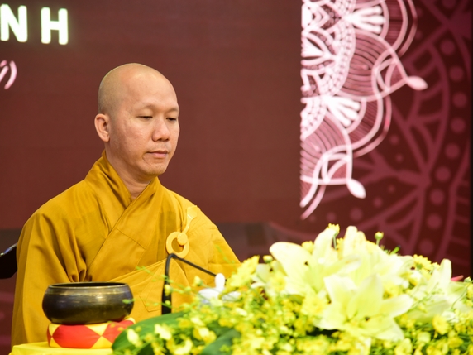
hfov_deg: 15.1
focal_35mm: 131
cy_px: 178
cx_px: 228
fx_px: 1790
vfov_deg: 11.3
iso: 800
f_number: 4
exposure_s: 1/25
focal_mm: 120
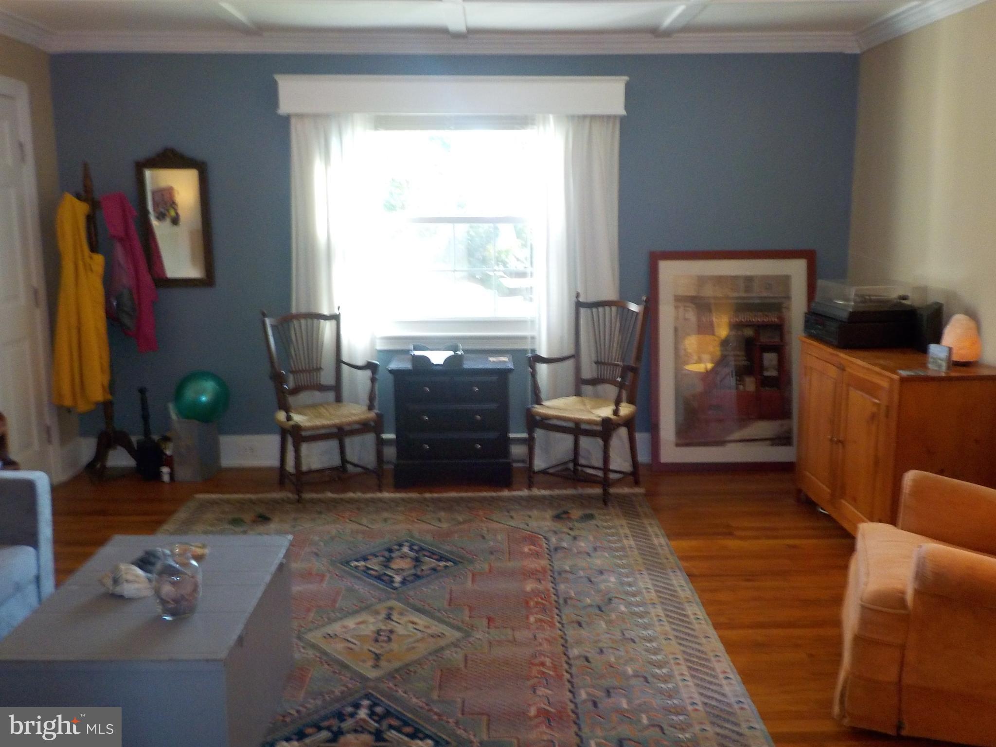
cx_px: 498
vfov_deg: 46.8
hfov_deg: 60.0
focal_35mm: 30
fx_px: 863
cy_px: 374
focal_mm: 4.1
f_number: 3.3
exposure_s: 1/30
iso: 280
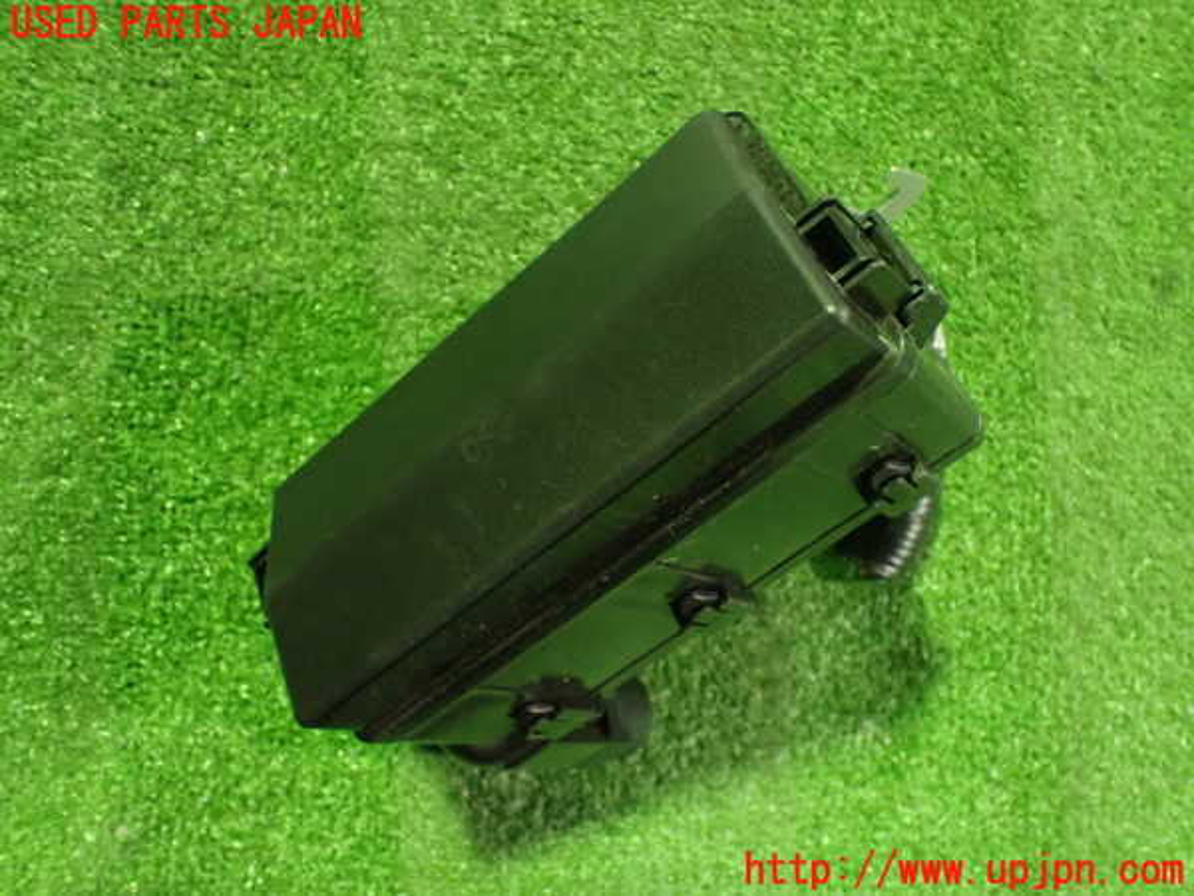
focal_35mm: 30
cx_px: 597
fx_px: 1035
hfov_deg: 60.0
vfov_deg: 46.8
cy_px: 448
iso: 1250
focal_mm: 5.4
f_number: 2.3
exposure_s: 1/30
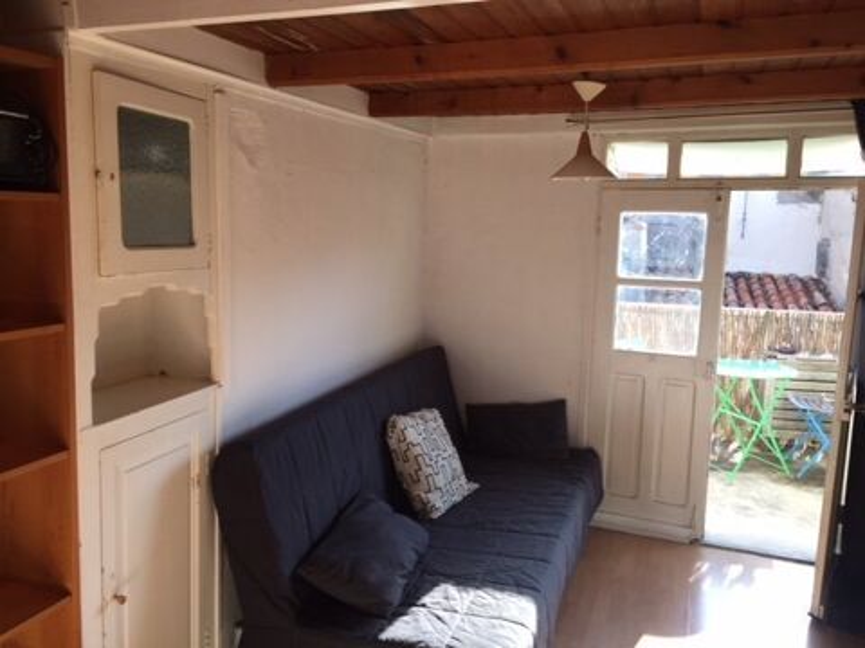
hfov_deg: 61.7
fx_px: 725
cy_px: 324
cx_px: 432
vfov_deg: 48.2
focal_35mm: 29
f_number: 2.2
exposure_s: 1/149
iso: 32
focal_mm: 4.15
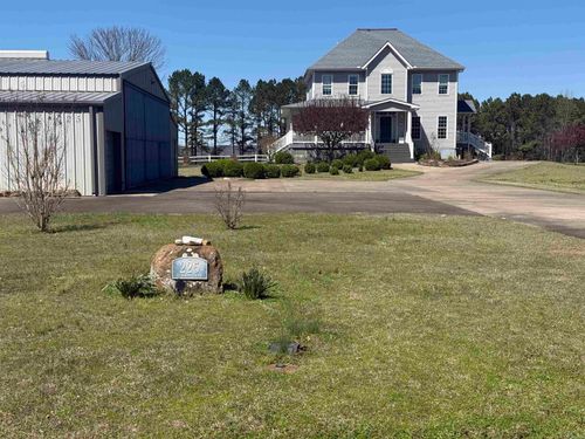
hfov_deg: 39.7
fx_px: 811
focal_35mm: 48
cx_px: 292
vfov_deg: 30.3
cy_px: 220
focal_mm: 6.76
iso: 64
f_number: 1.78
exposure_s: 1/5587
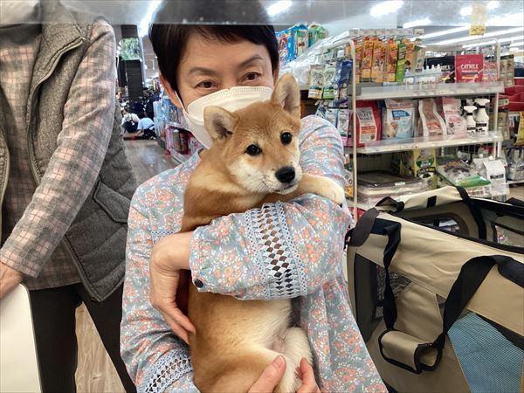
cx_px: 262
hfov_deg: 58.4
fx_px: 469
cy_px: 196
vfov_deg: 45.4
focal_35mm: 31
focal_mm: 3.3
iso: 100
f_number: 2.4
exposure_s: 1/60
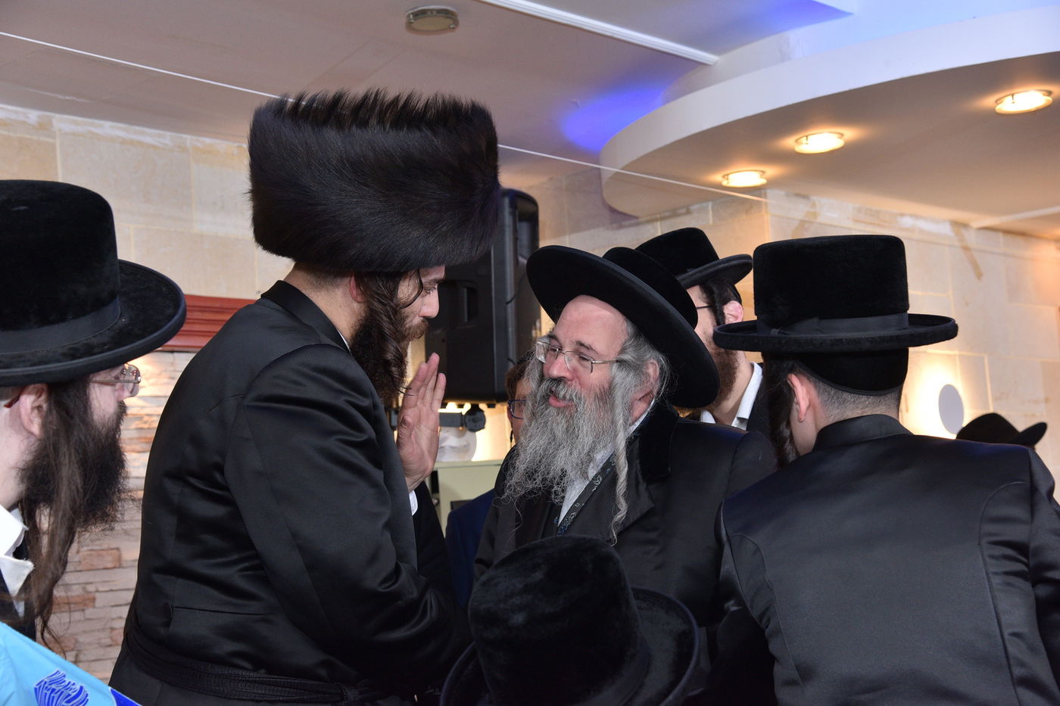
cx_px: 530
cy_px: 353
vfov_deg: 26.0
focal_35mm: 52
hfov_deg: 38.2
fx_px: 1531
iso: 1250
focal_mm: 52
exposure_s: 1/160
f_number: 5.6
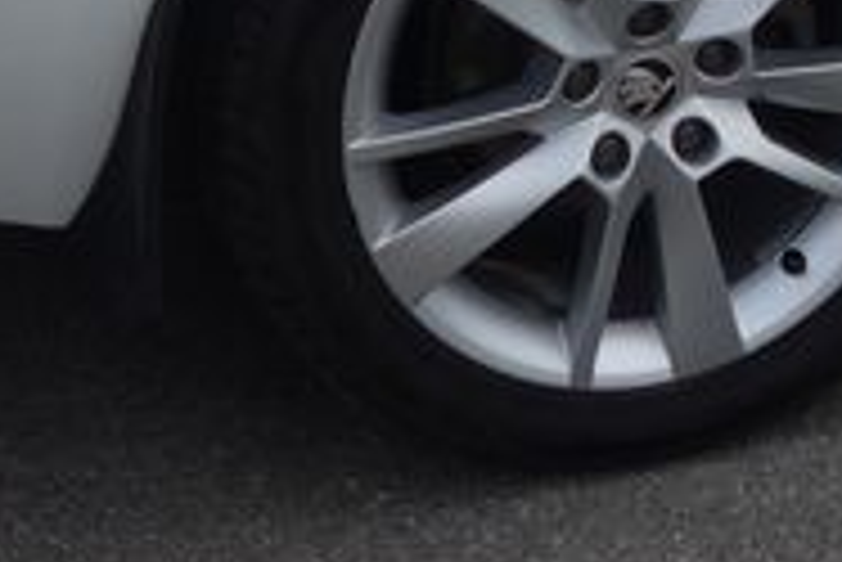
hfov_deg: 13.0
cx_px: 1099
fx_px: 3581
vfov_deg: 8.6
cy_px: -510
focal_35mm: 153
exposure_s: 1/2000
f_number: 2.8
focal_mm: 10.4
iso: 125
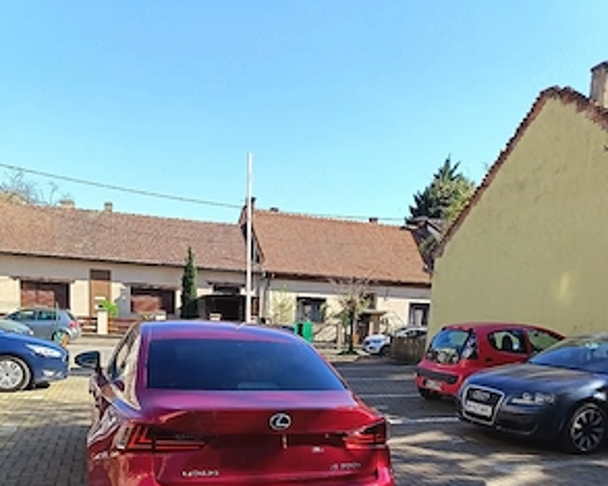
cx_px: 299
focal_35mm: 32
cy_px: 401
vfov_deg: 43.2
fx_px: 575
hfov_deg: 55.7
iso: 100
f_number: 1.75
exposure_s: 1/294
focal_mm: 5.25
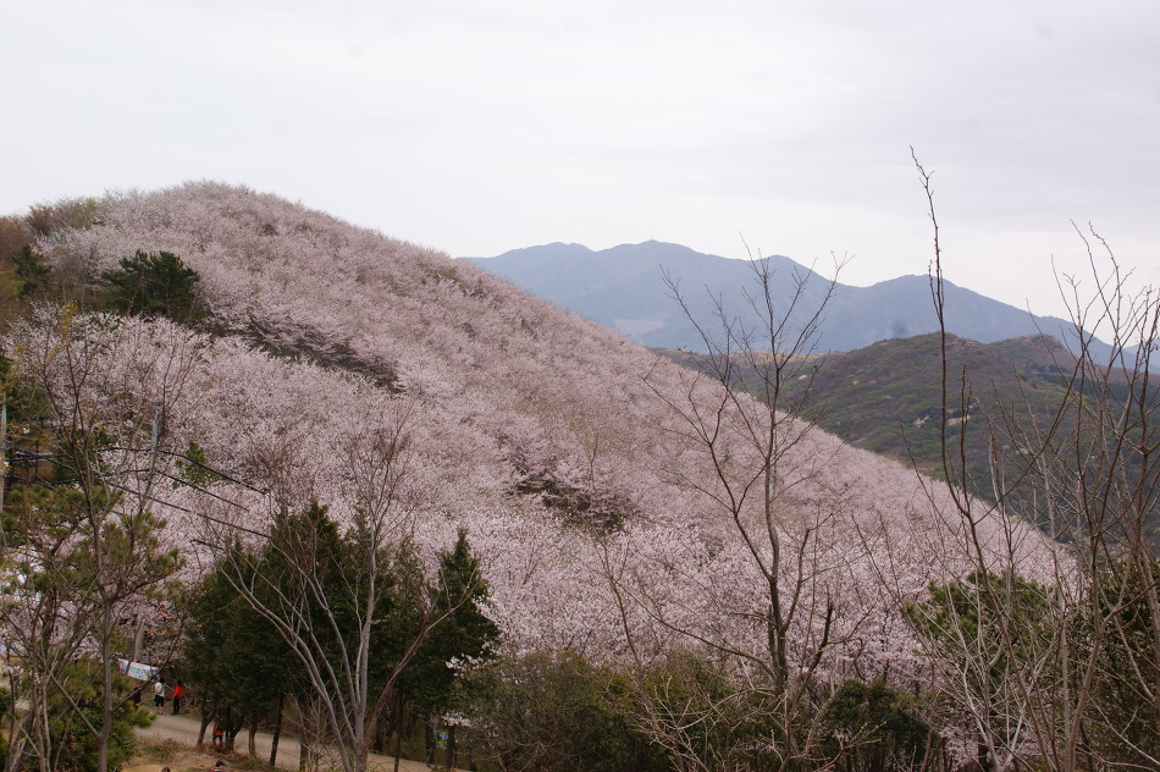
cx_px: 580
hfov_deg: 37.9
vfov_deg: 25.7
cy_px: 386
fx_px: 1690
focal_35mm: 52
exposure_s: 1/80
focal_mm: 35
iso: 100
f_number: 11
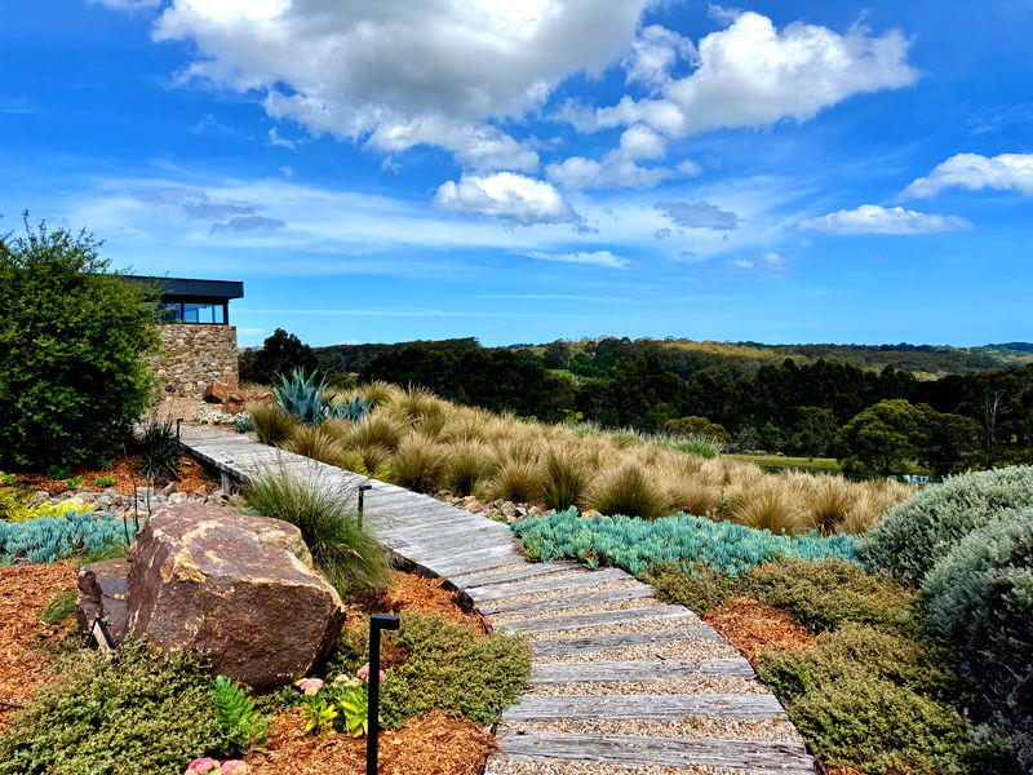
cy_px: 388
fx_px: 716
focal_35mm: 24
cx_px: 516
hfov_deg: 71.6
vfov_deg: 56.8
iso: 80
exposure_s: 1/5348
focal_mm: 6.76
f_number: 1.78
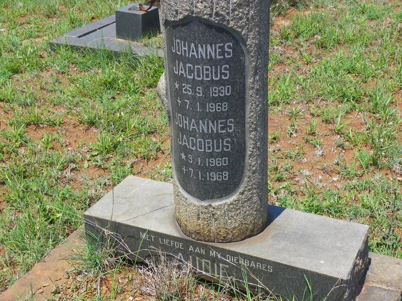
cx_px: 201
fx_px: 674
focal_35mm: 58
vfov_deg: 25.2
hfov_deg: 33.2
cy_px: 150
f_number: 5
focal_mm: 10.3
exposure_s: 1/200
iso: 64
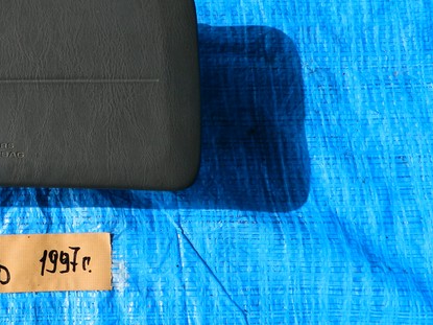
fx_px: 675
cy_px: 113
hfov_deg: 33.8
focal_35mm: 54
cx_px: 50
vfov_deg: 26.9
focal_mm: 5.1
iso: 80
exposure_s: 1/800
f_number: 3.2
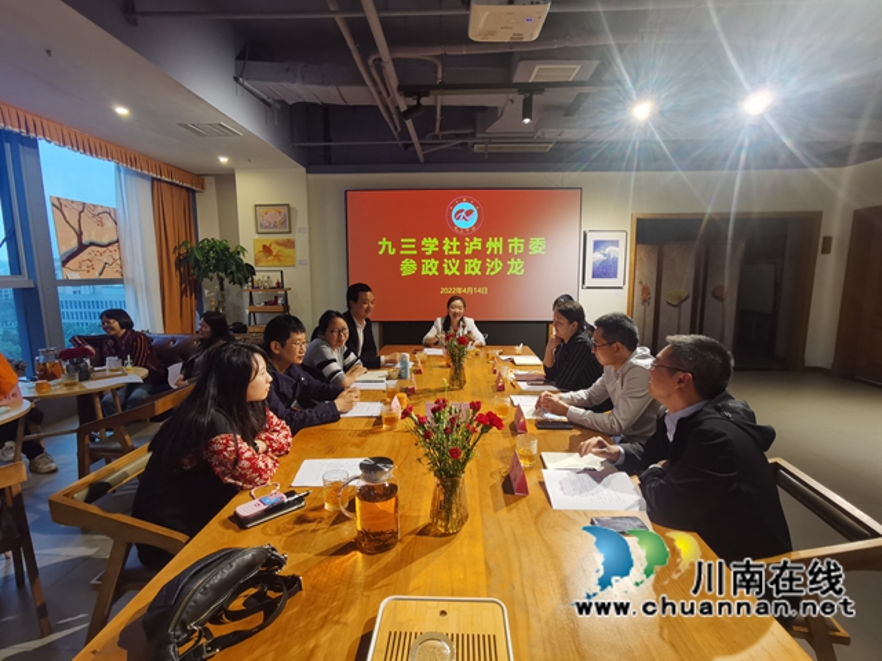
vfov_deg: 74.7
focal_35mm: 17
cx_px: 441
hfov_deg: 91.0
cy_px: 330
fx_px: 433
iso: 200
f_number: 2.2
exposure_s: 1/50
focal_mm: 2.26
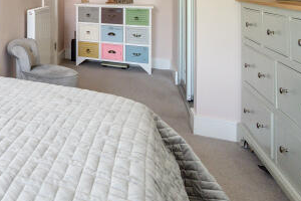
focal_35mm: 41
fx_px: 343
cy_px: 13
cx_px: -143
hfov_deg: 29.6
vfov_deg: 30.9
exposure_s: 1/4
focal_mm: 12
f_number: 8
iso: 400
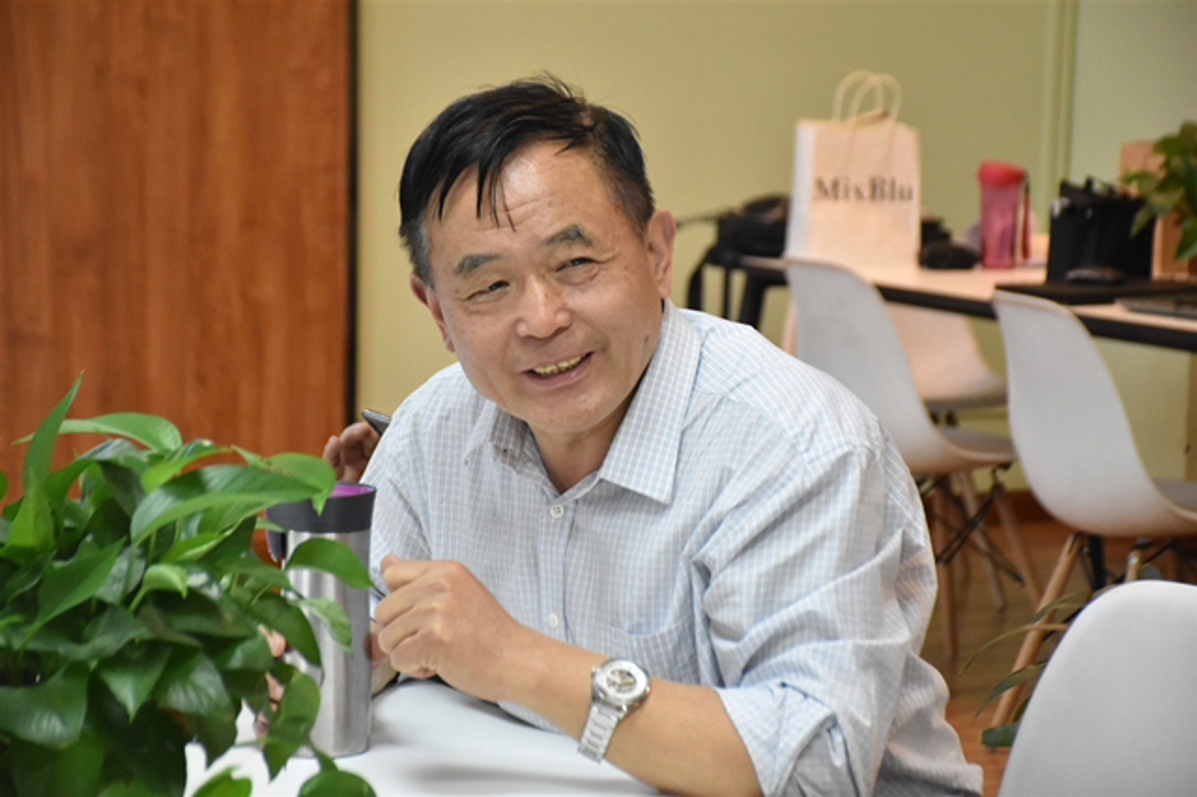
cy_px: 398
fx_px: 4237
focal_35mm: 128
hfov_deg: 16.1
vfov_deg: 10.7
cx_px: 598
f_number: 5.6
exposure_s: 1/125
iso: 3200
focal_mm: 85
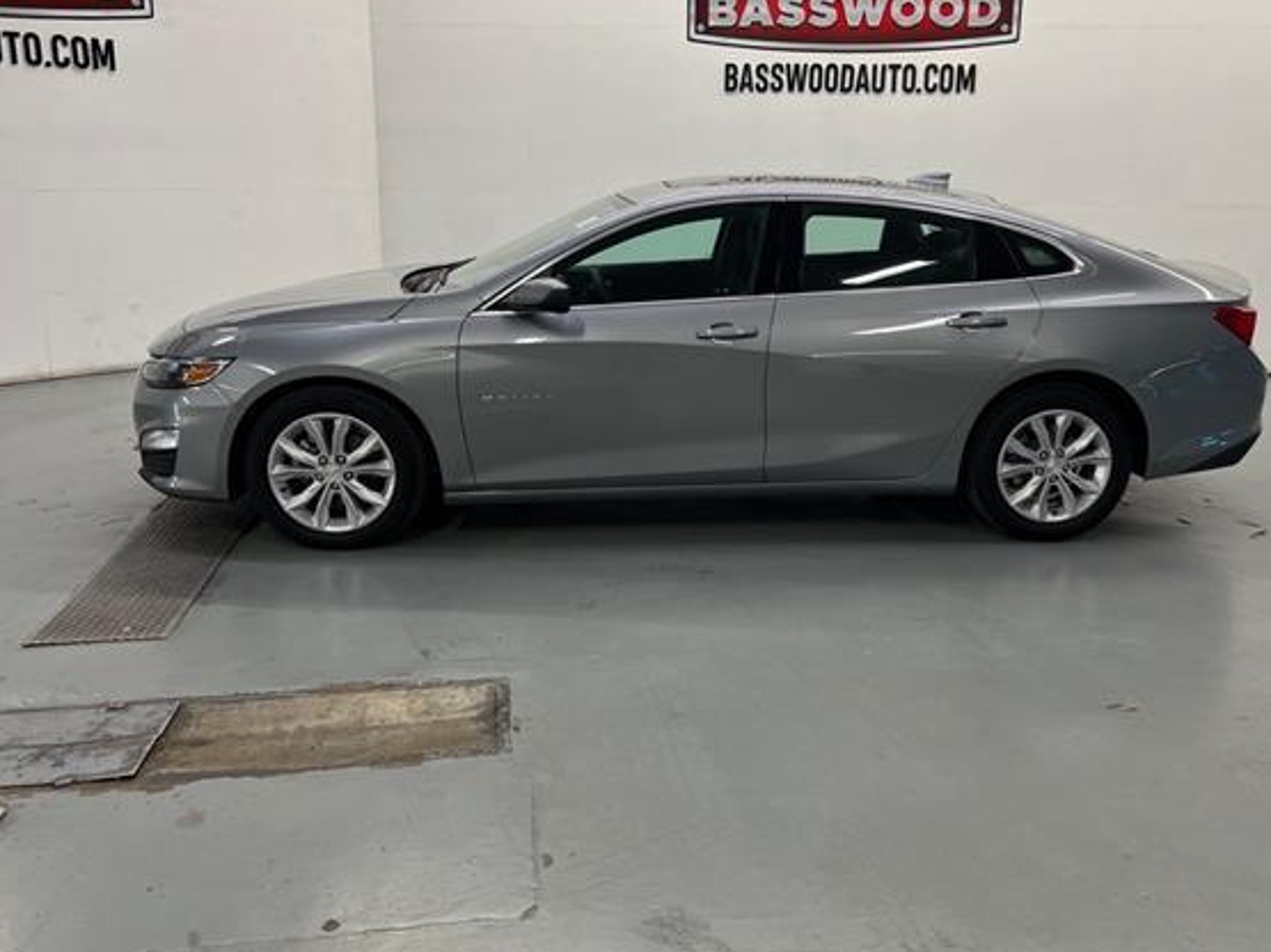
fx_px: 1101
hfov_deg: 59.8
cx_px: 715
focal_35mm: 30
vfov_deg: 46.7
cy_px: 416
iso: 80
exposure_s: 1/60
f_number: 1.5
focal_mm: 5.7
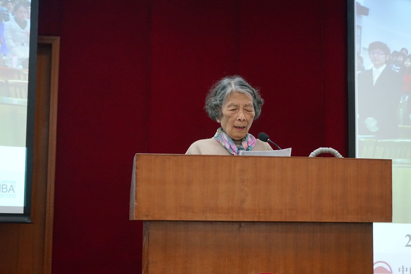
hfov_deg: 29.2
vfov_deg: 19.7
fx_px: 788
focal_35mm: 69
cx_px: 206
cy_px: 137
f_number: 5.6
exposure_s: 1/160
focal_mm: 69
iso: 5000
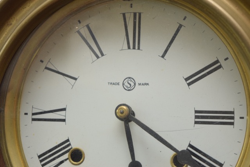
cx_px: 125
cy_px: 84
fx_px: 573
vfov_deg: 16.6
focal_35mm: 82
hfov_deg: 24.6
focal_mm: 55
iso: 800
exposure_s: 1/125
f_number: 5.6
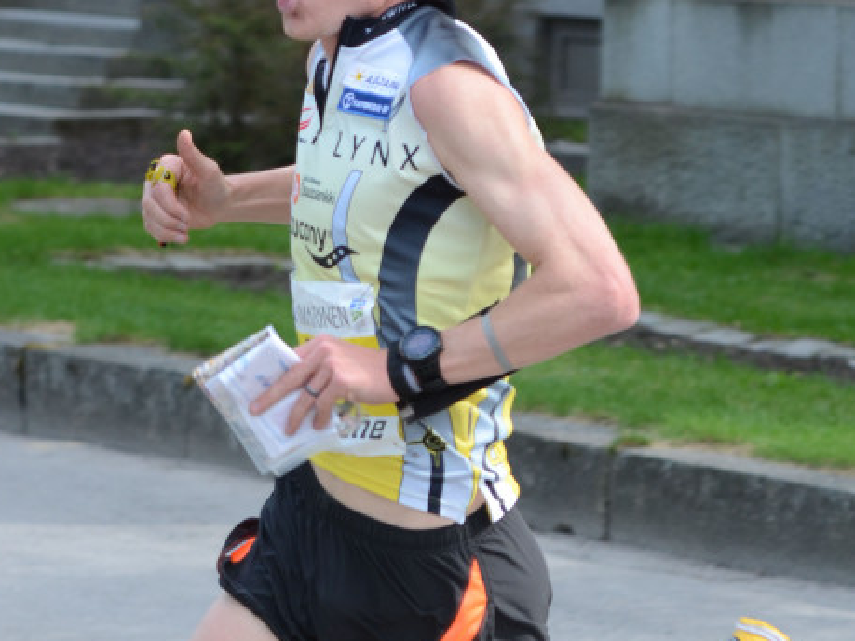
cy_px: 594
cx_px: 350
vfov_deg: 5.4
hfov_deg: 7.2
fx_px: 6815
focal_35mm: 276
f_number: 5
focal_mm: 86
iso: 400
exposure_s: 1/800
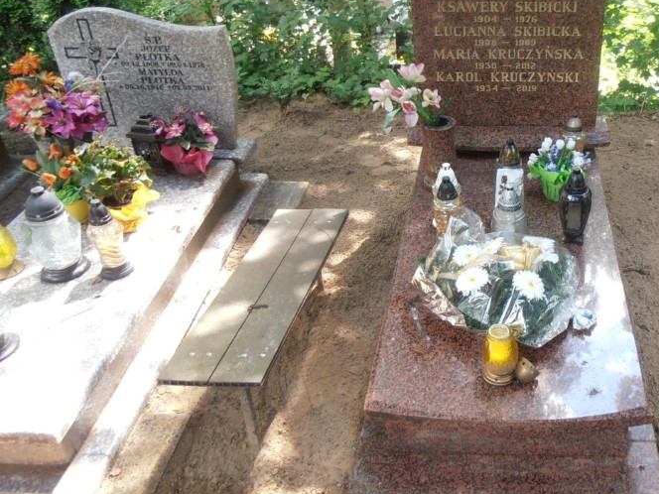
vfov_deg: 38.5
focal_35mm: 37
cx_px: 492
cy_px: 194
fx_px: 704
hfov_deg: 48.3
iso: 80
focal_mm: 4.2
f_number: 3
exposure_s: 1/40
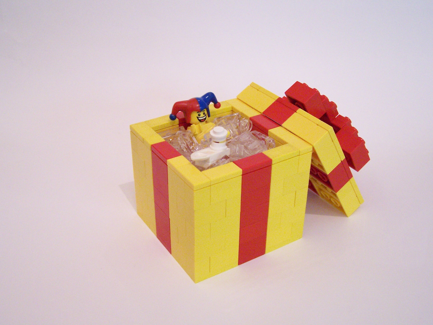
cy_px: 162
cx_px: 216
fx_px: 500
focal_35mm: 40
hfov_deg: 46.8
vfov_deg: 36.0
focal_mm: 6.7
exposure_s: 1/20
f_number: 2.8
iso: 400
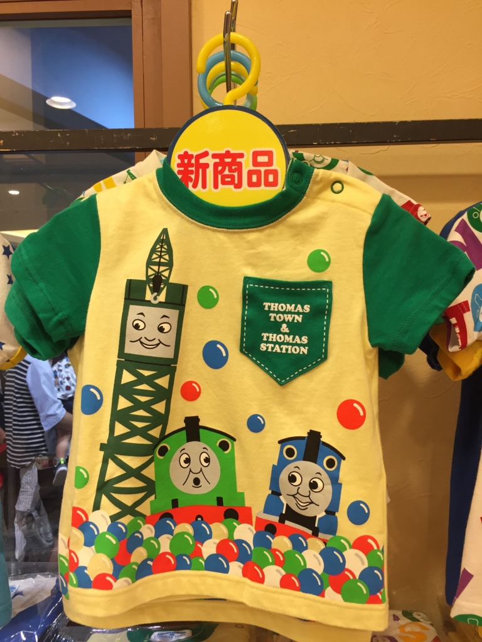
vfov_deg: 61.7
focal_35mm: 29
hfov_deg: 48.2
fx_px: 538
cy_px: 321
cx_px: 241
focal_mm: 4.15
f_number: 2.2
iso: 32
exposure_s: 1/33
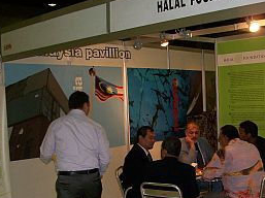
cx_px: 175
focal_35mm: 53
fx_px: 405
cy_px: 132
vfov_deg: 27.3
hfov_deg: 35.9
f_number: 2.8
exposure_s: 1/60
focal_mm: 5.7
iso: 120
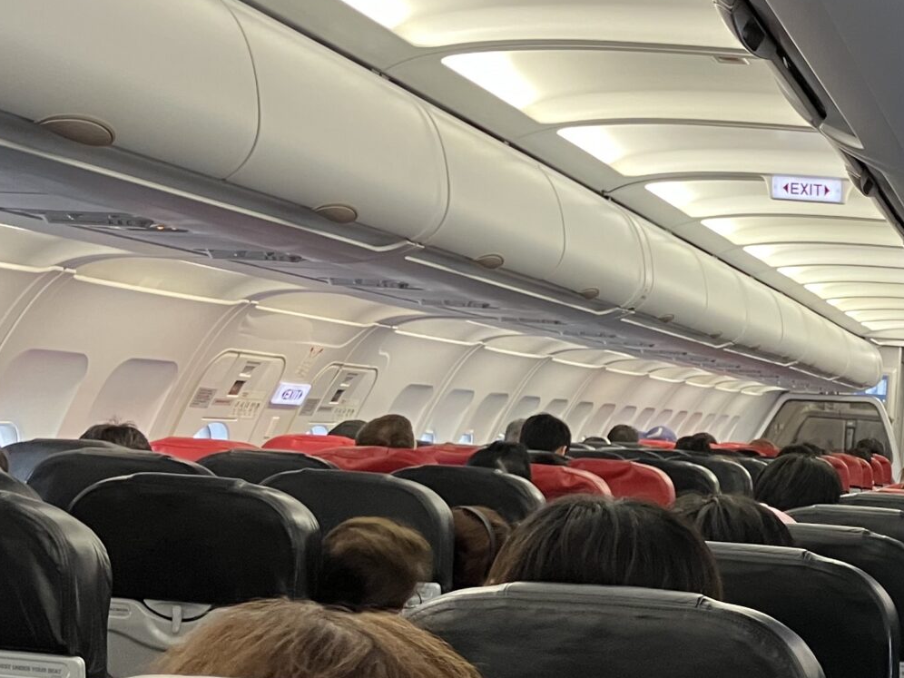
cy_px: 496
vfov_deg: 20.3
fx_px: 1880
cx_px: 934
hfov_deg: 25.5
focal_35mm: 72
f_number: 1.8
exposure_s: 1/57
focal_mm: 3.99
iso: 100
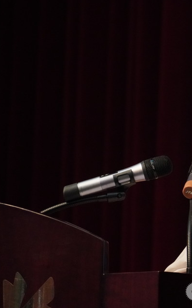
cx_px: 225
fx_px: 3860
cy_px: 154
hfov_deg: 2.8
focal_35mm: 461
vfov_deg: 4.6
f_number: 6.3
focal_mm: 200
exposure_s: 1/125
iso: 6400
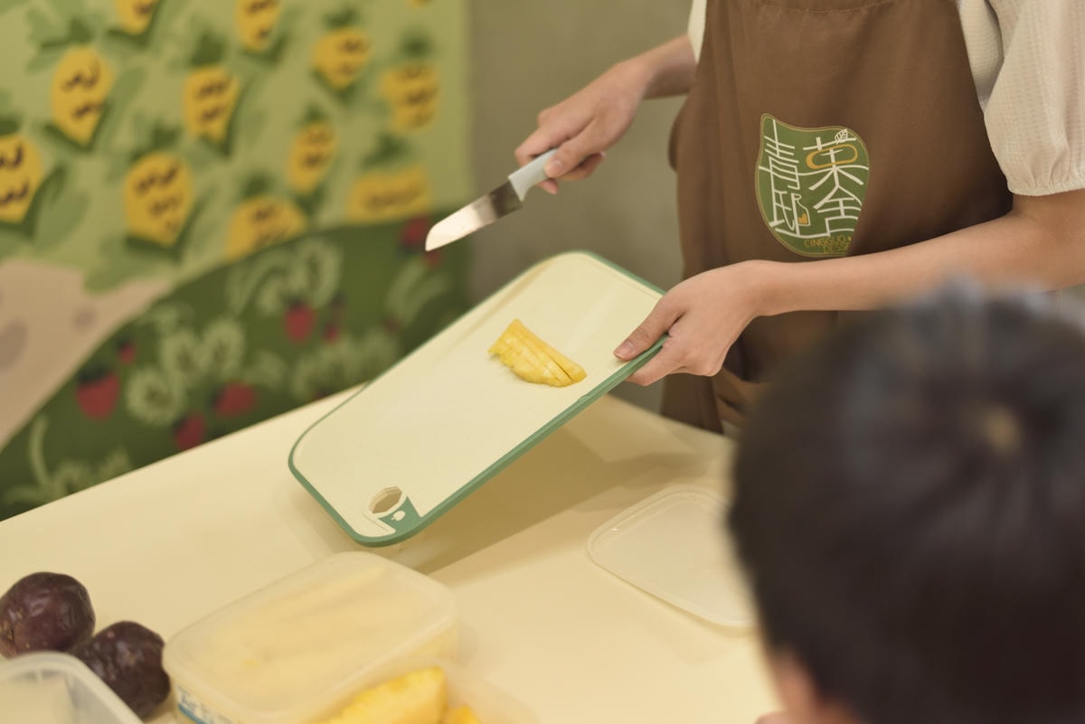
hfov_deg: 39.6
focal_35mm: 50
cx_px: 542
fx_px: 1507
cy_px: 362
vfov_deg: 27.0
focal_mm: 50
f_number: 1.8
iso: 800
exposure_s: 1/250
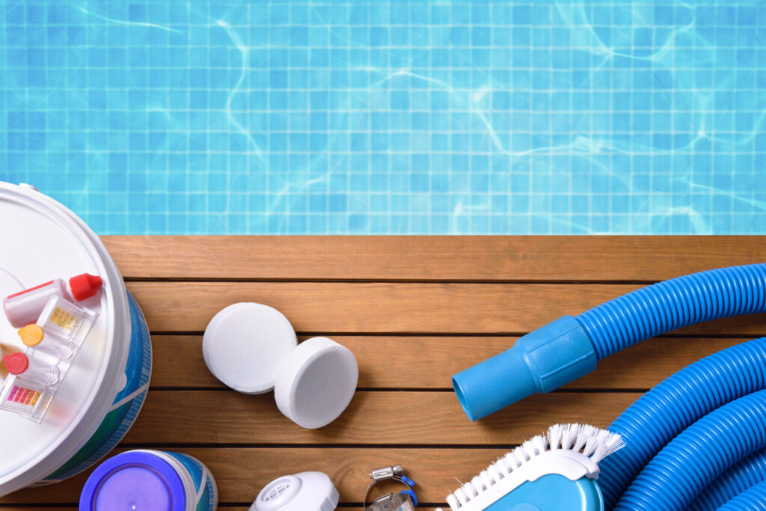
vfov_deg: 29.3
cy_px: 256
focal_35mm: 46
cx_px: 383
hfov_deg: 42.7
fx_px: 979
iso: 64
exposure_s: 1/125
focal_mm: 46
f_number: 18
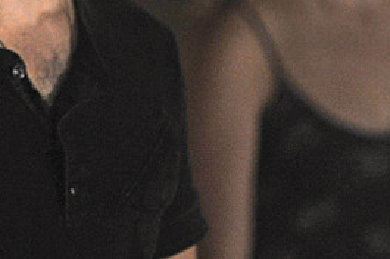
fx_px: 5572
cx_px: -1
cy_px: -63
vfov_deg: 2.7
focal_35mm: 515
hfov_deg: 4.0
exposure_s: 1/200
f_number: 2.8
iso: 5000
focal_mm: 175
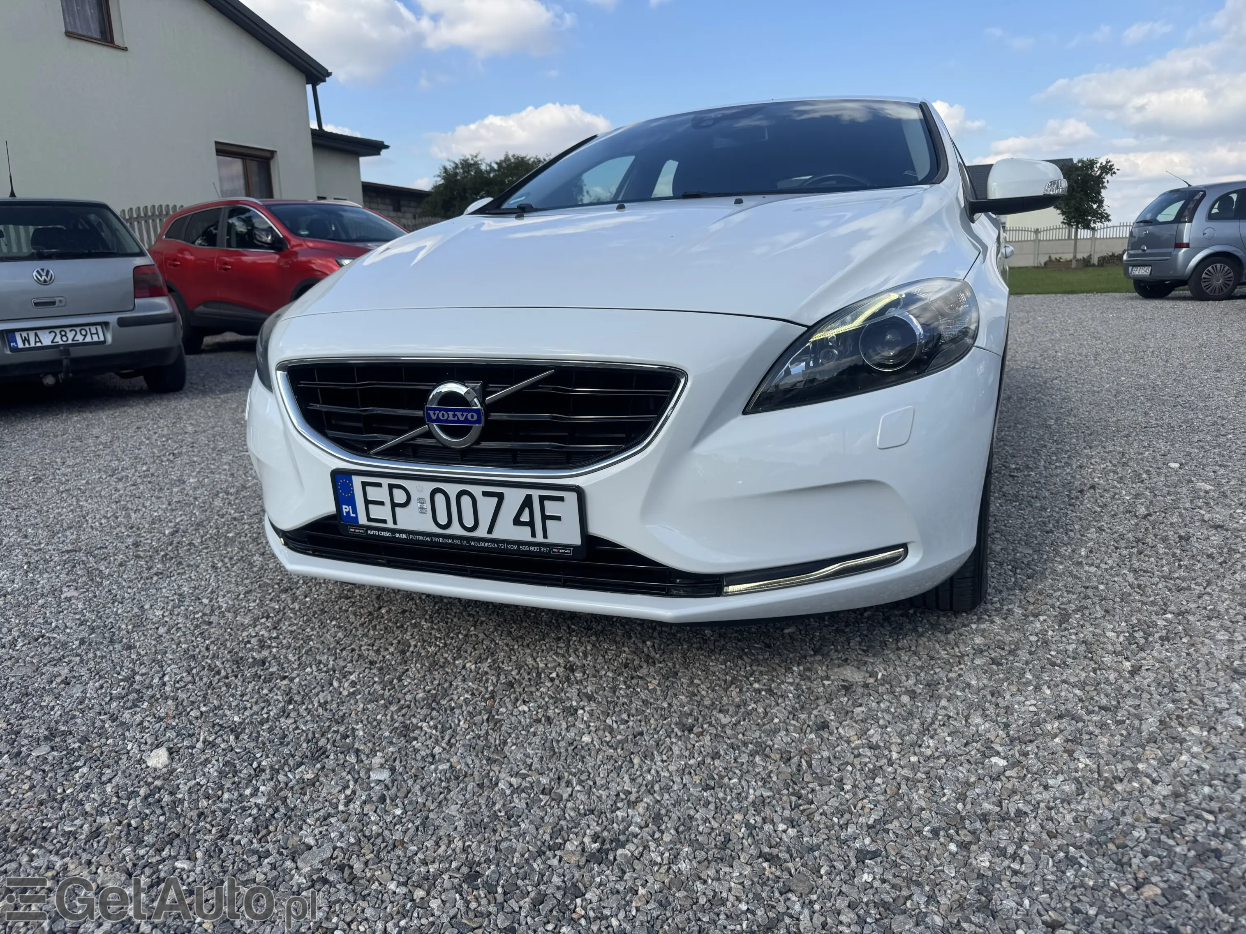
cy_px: 467
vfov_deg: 56.8
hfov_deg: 71.6
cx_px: 623
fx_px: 864
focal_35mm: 24
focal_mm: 6.76
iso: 80
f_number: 1.78
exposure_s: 1/3247
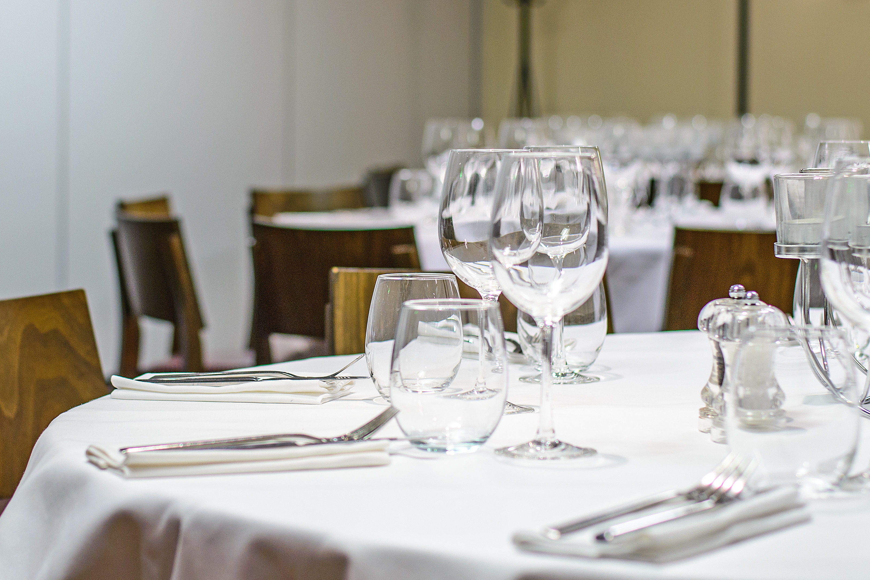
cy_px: 233
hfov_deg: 21.9
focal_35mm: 93
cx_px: 385
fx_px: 2247
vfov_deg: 14.7
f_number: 2.8
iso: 200
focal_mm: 50
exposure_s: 1/50
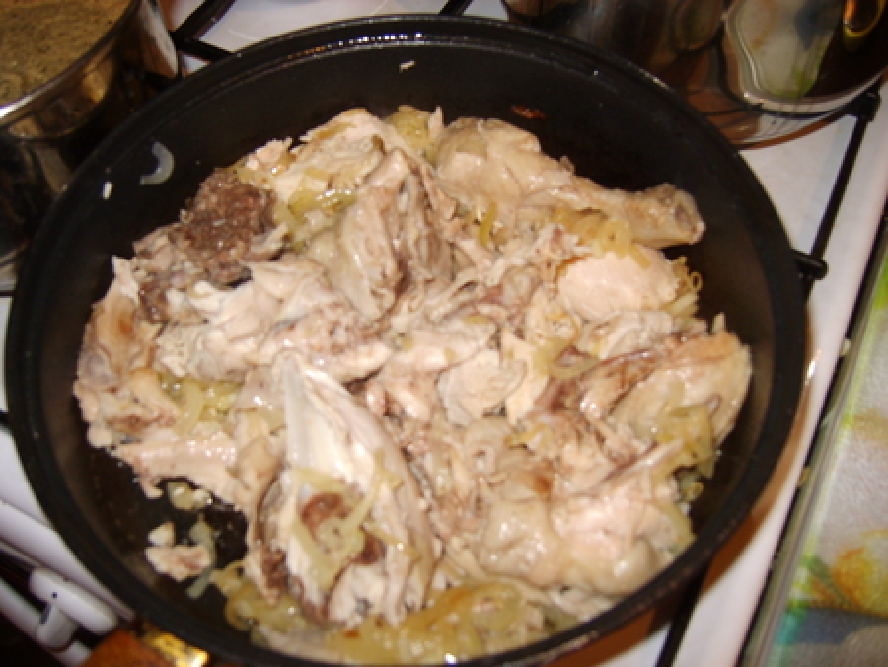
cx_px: 444
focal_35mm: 35
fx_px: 898
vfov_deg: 40.7
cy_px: 334
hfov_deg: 52.6
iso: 100
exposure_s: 1/30
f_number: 2.8
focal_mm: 7.4
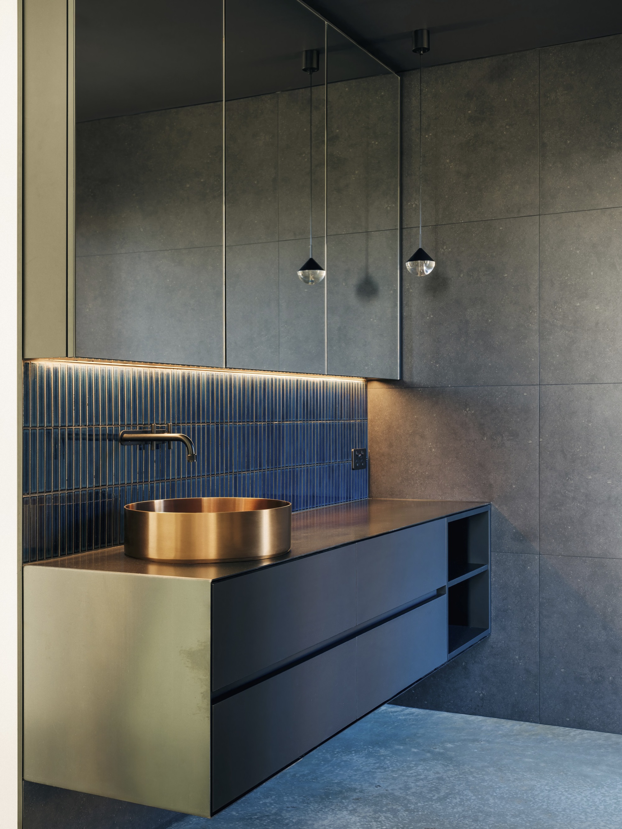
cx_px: 311
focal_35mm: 42
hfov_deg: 34.3
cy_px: 414
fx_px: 1006
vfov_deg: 44.8
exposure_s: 10
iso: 100
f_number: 11
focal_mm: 53.6
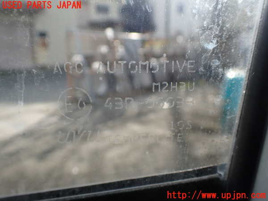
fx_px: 232
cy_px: 100
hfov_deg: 60.0
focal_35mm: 30
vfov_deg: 46.8
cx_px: 134
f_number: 3.2
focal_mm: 5.4
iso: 100
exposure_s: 1/500
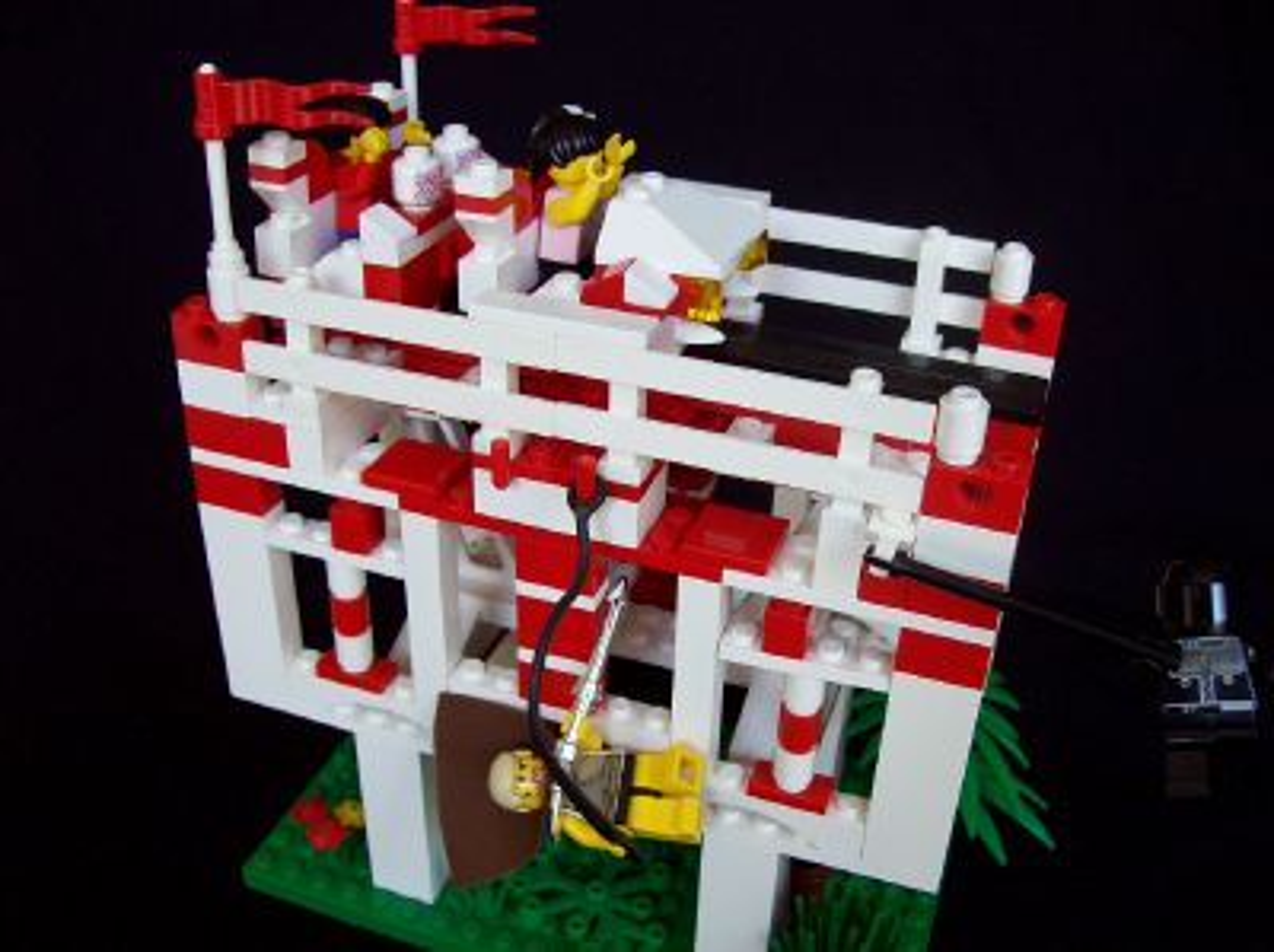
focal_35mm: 36
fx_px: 1323
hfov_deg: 51.4
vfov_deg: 39.6
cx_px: 637
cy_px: 476
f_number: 2.7
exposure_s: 1/33
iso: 80
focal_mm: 6
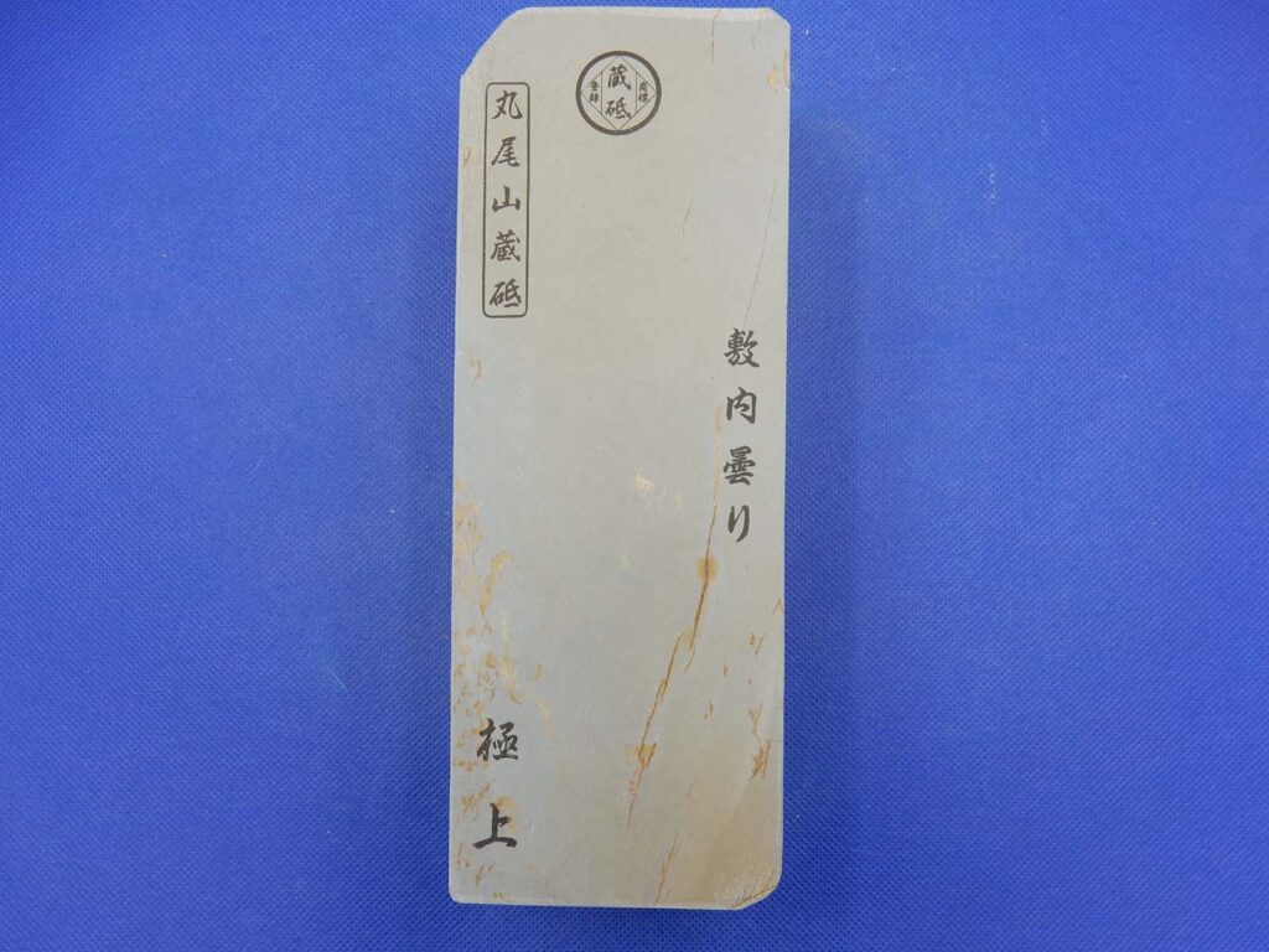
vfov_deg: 54.9
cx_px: 634
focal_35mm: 25
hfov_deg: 69.4
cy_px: 476
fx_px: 916
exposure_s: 1/80
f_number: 3.7
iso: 125
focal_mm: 4.5
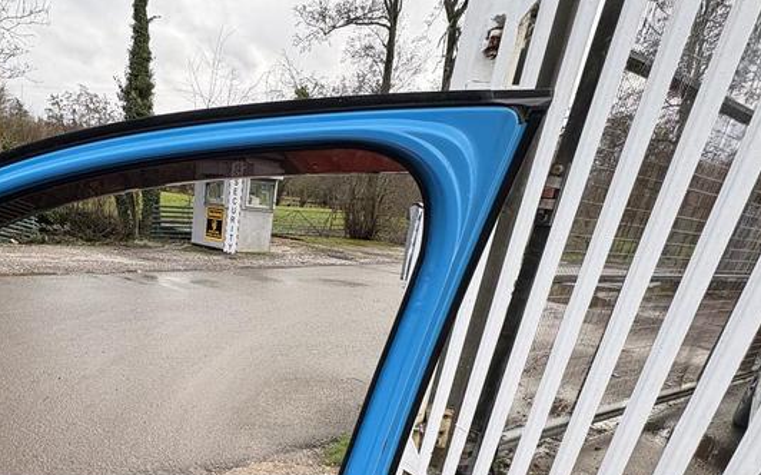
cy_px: 425
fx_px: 518
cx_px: 216
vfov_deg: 44.9
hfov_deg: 69.1
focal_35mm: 25
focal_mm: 2.22
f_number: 2.2
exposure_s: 1/228
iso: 40
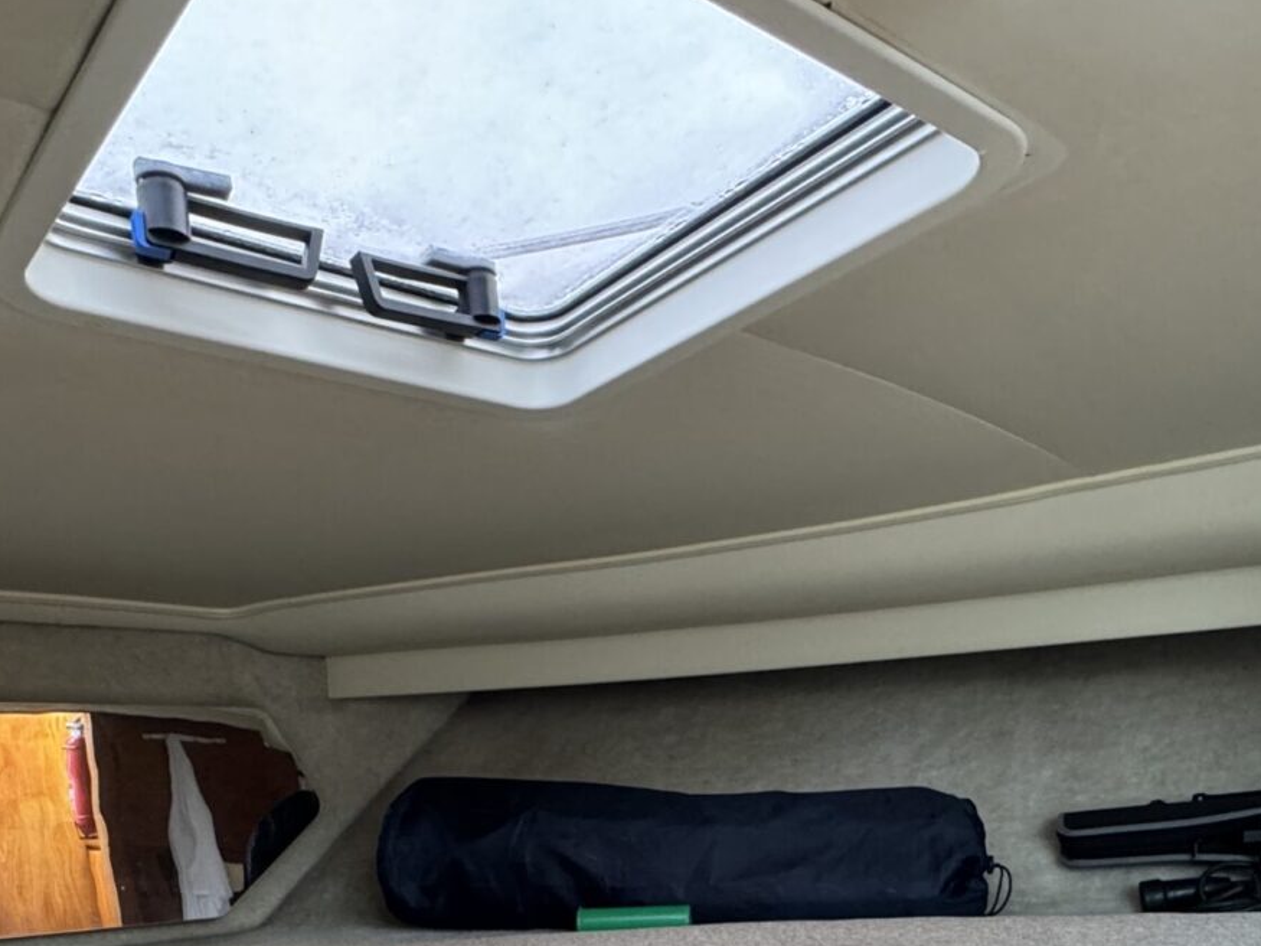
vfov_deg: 37.9
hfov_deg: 56.8
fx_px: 1166
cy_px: 1005
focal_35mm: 32
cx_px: 585
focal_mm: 2.22
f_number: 2.2
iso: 320
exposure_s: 1/65
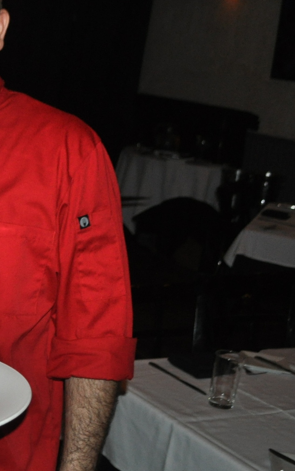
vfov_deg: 30.2
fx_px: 874
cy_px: 259
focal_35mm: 68
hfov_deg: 16.5
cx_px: -209
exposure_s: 1/60
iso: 800
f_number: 3.5
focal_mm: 18
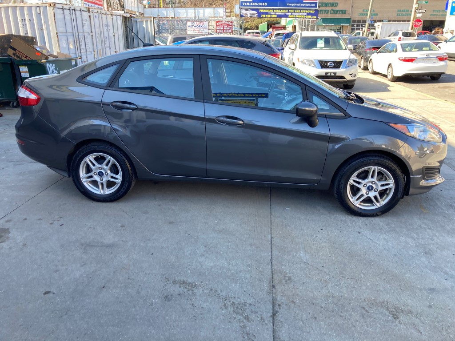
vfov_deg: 49.7
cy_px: 170
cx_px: 228
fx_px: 368
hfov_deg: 63.4
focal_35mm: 28
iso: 20
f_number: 1.8
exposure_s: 1/130
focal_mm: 3.99
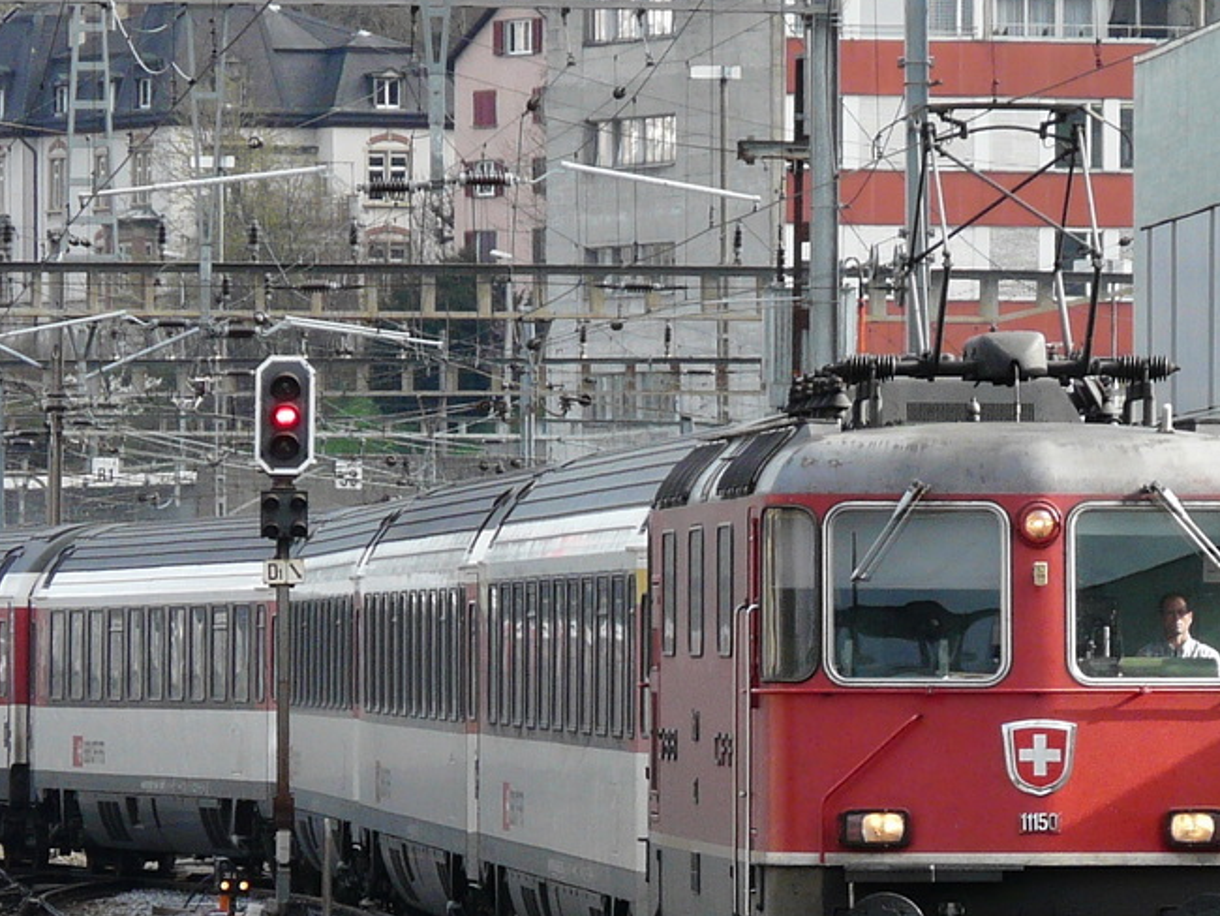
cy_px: 587
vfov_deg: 4.8
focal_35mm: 311
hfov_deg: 6.4
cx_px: 574
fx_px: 10965
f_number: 4.5
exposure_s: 1/250
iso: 100
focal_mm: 33.2
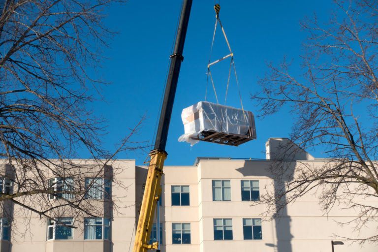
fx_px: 735
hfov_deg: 28.8
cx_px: 189
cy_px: 126
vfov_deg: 19.5
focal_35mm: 70
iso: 125
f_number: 8
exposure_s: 1/400
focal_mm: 25.7
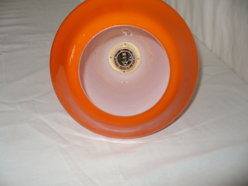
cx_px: 124
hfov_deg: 50.1
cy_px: 93
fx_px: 265
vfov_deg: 38.7
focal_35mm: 37
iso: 100
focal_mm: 6.1
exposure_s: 1/30
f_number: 2.8
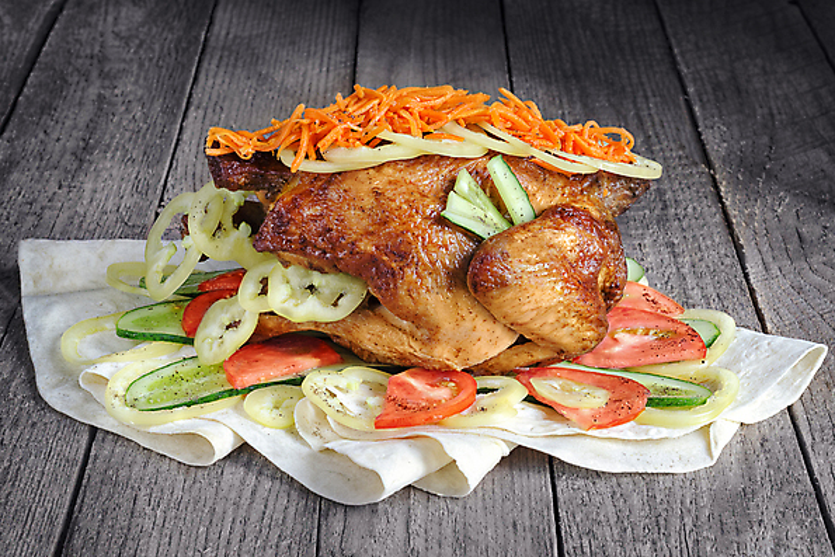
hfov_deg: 26.6
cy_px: 278
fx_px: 1763
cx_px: 421
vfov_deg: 18.0
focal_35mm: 76
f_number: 11
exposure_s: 1
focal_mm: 50
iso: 160
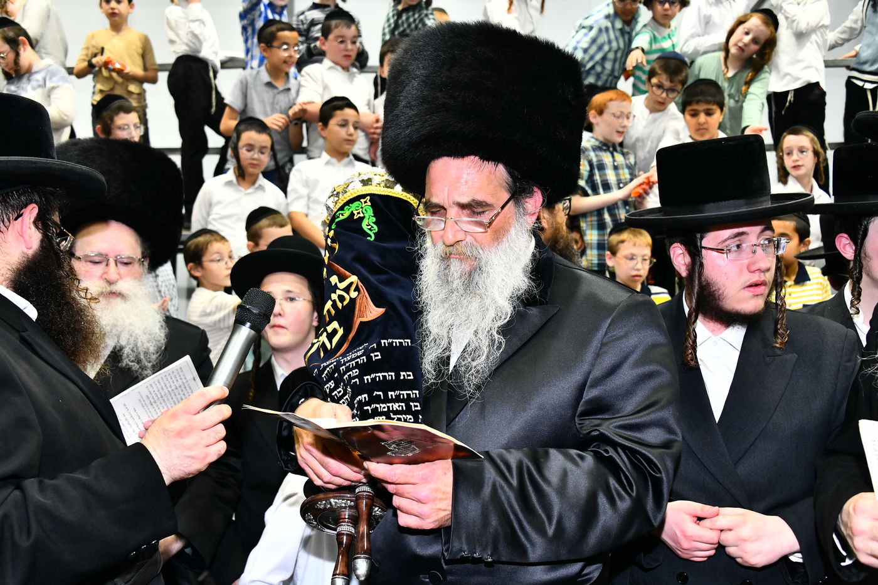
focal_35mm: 38
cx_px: 439
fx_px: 927
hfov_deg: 50.7
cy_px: 292
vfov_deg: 35.0
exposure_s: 1/250
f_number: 5.6
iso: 1600
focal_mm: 38
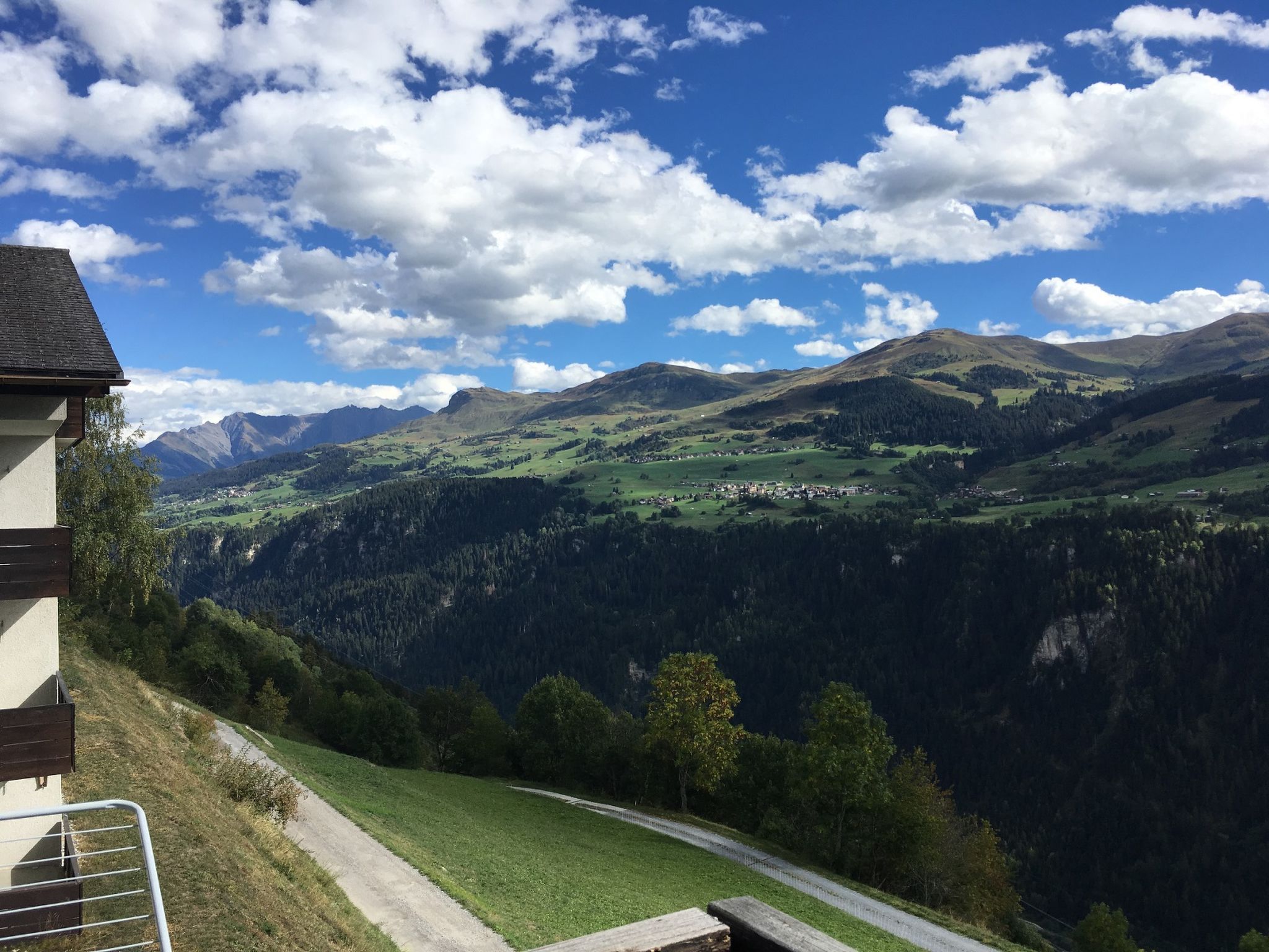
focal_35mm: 29
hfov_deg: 61.7
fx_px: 1063
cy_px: 476
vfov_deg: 48.2
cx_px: 634
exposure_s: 1/1637
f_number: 2.2
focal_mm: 4.15
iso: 25
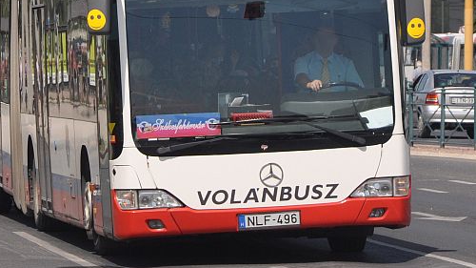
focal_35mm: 353
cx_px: 213
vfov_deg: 3.4
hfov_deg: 6.1
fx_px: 4456
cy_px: 8
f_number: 6.3
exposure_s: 1/1600
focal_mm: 105
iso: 400
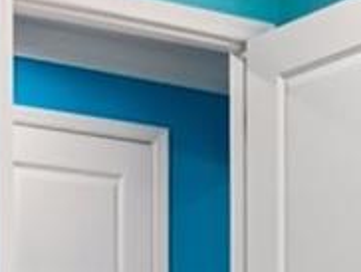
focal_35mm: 118
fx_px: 1232
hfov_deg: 16.6
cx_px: 75
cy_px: 478
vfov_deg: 11.7
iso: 400
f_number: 8
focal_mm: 14
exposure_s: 1/50
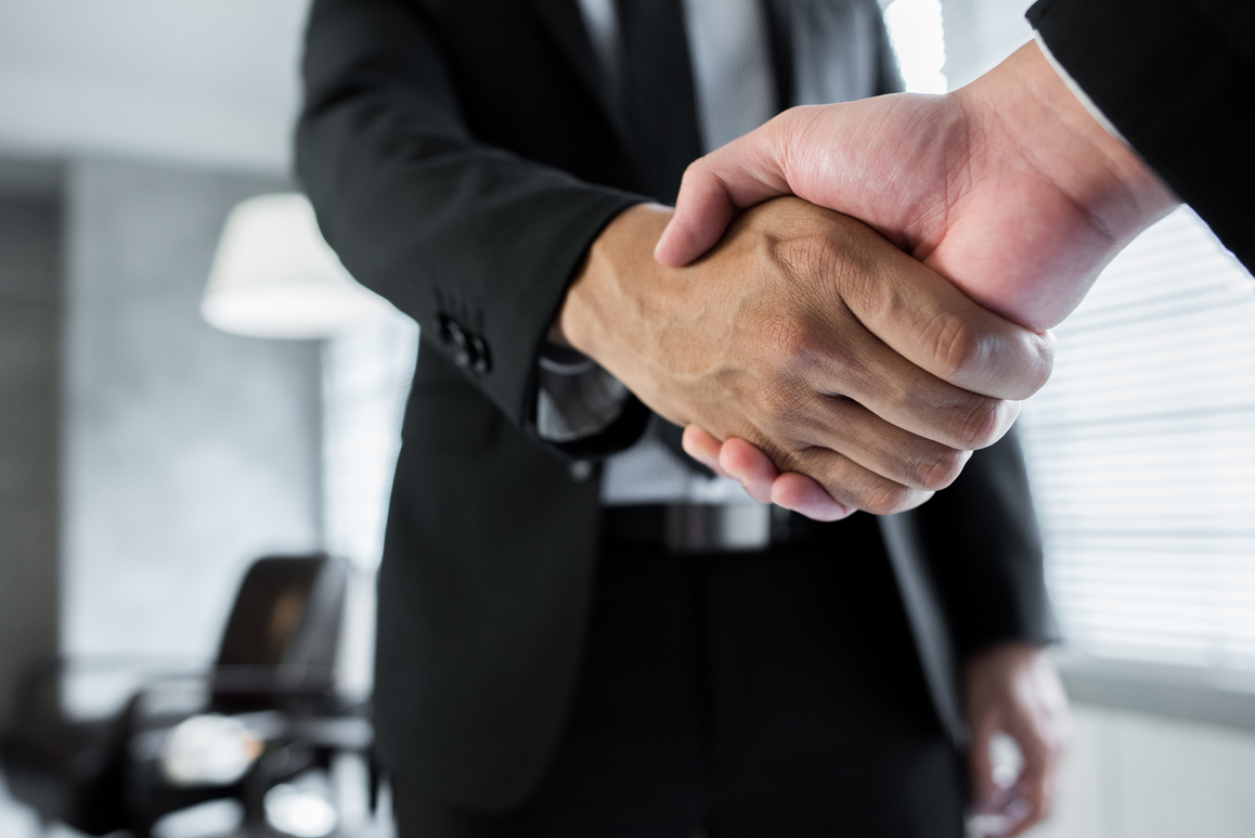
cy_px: 423
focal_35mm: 26
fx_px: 907
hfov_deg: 69.3
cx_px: 596
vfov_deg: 49.6
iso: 1000
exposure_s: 1/160
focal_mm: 24
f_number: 2.8
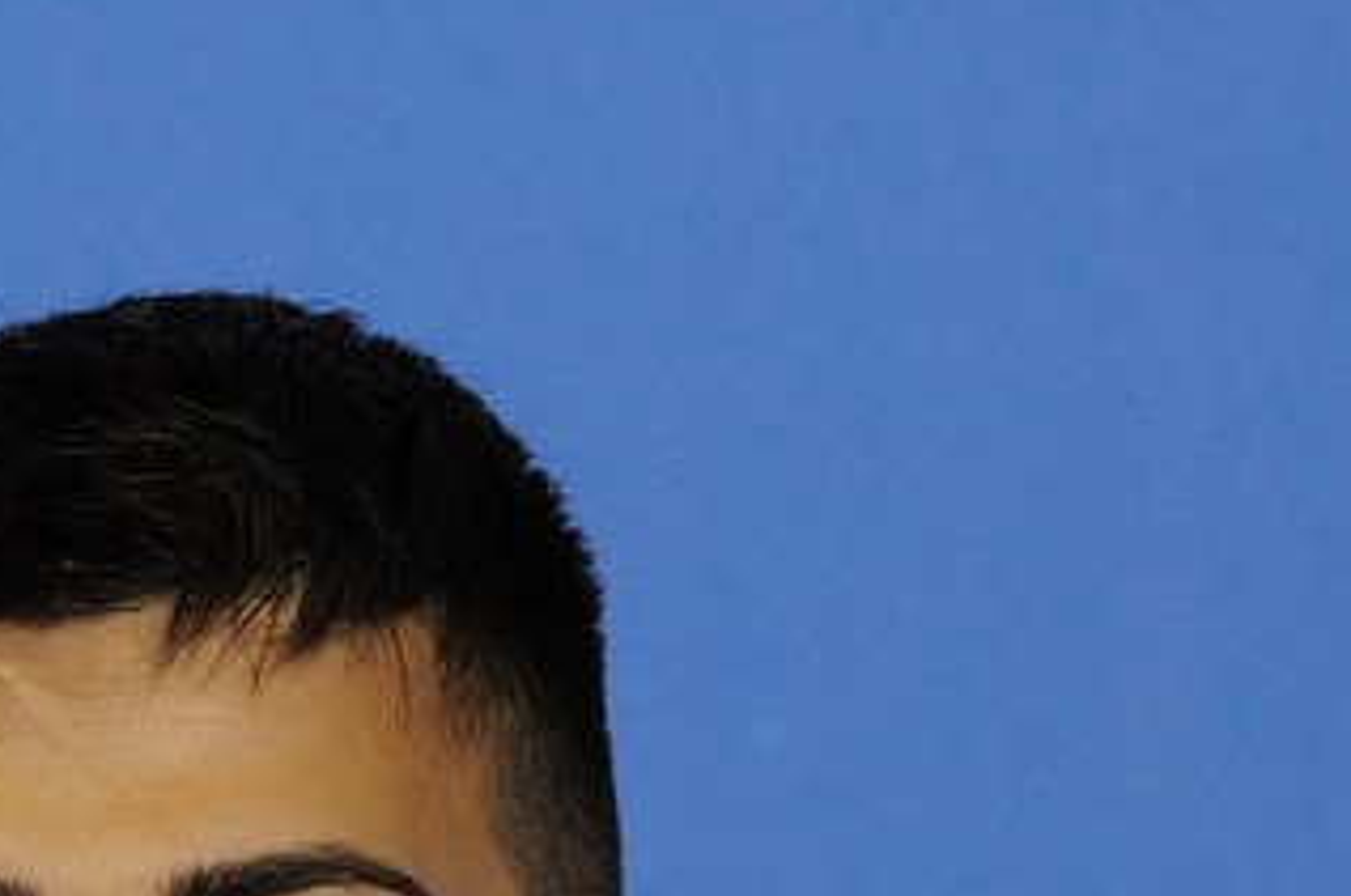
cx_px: -1177
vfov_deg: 0.9
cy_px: 1839
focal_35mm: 1571
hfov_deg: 1.3
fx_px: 58866
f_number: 2.8
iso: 1250
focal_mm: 200
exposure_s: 1/500
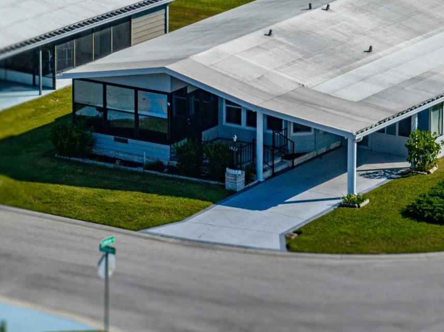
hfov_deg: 6.6
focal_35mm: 299
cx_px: 335
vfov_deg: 5.0
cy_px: 57
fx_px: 3834
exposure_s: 1/500
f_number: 4.4
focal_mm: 29.85
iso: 100
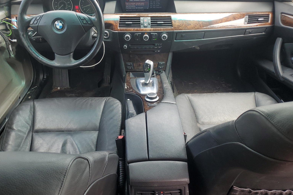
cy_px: 90
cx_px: 147
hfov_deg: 65.5
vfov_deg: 46.4
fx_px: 228
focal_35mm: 28
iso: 50
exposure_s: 1/147
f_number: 1.5
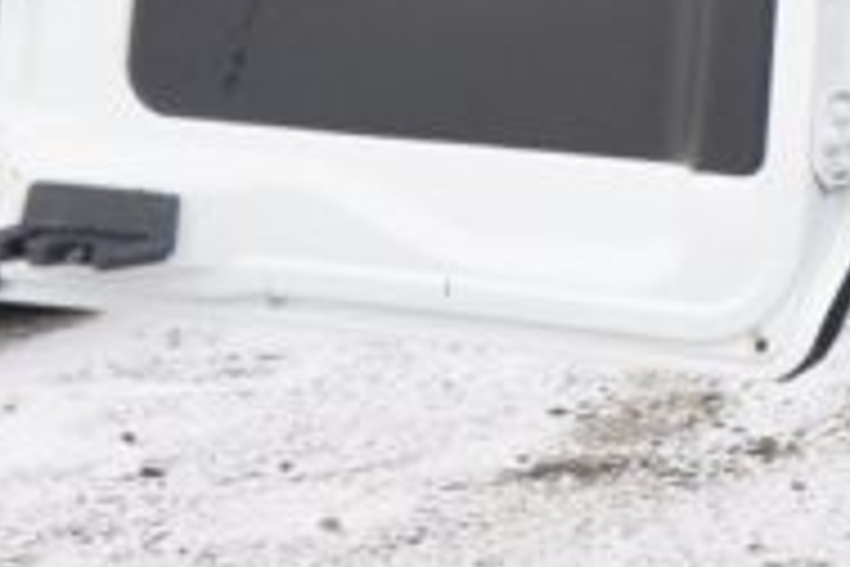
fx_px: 4786
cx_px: 2123
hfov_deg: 9.0
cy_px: -657
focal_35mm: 203
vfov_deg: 6.5
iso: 400
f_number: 5.6
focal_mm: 25
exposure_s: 1/125
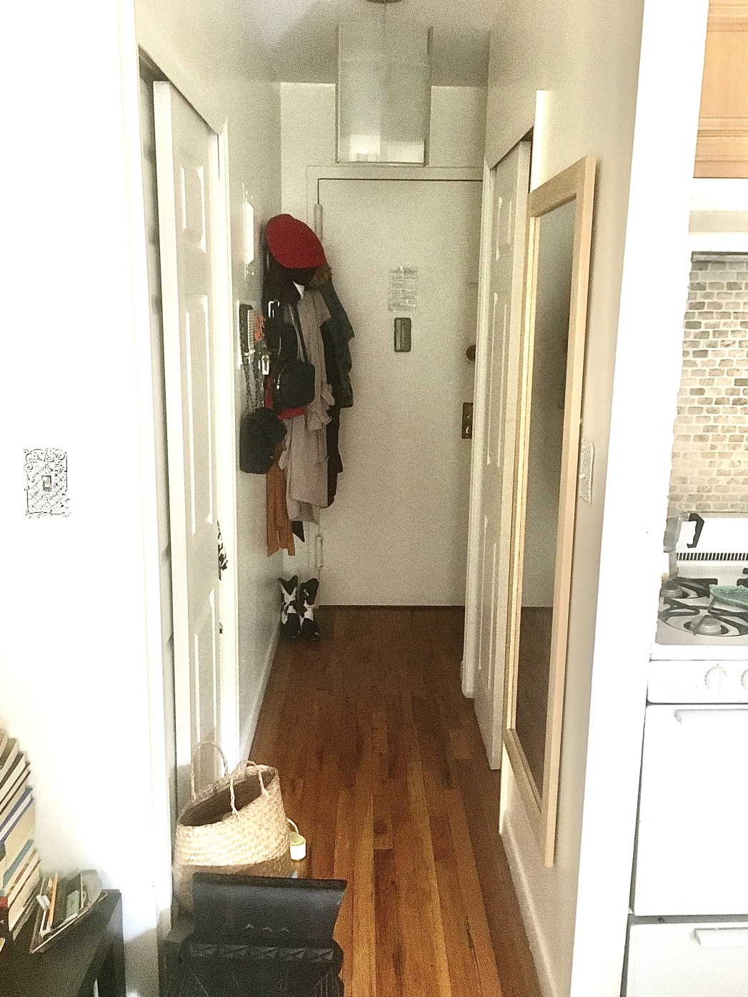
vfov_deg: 61.7
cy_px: 498
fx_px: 836
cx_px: 374
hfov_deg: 48.2
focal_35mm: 29
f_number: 2.2
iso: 400
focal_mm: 4.15
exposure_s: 1/15
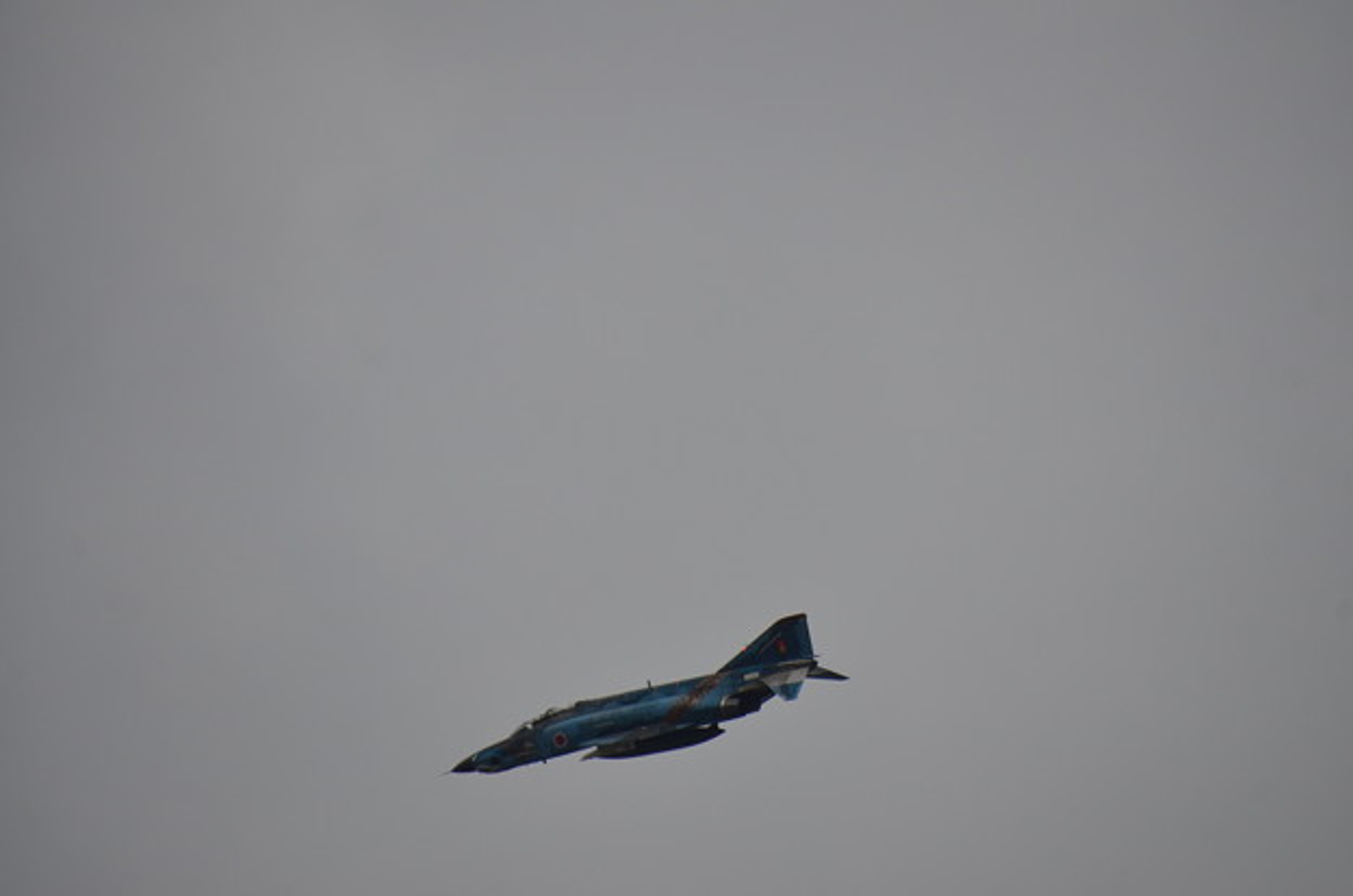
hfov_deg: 4.6
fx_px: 16874
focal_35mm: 450
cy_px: 448
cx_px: 676
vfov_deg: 3.0
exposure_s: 1/1600
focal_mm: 300
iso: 400
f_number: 6.3
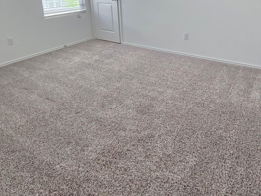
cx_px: 170
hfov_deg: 67.8
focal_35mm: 25
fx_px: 189
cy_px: 27
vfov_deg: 50.1
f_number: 2.2
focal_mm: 2.2
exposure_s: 1/60
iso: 250
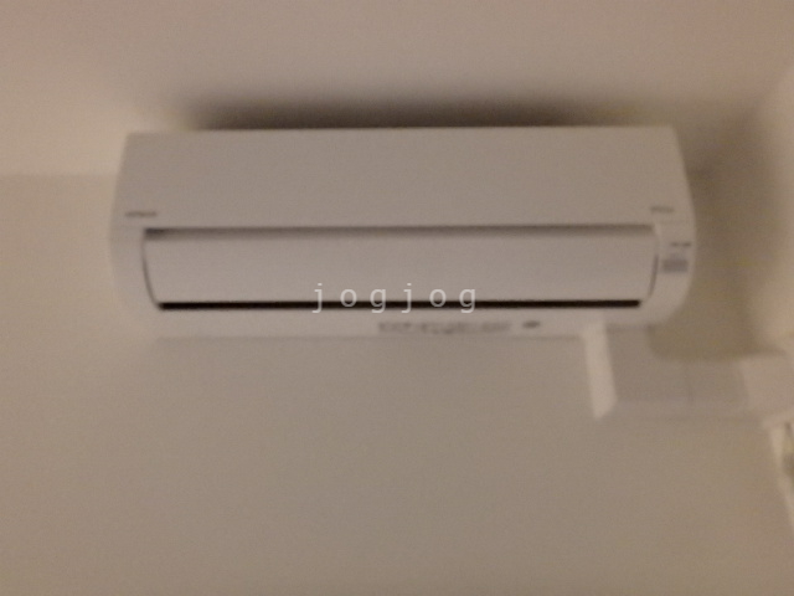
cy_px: 298
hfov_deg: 67.3
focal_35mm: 26
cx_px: 397
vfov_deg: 53.1
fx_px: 596
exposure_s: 1/30
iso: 3200
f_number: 4.3
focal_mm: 4.7
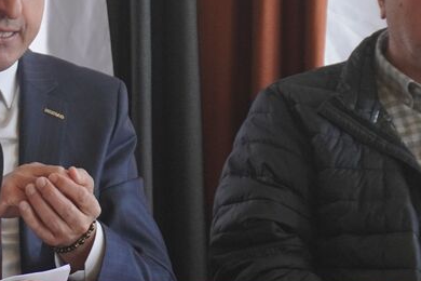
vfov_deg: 6.9
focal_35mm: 197
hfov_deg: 10.3
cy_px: -26
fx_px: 2304
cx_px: -63
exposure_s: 1/160
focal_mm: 40
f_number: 5.6
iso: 800
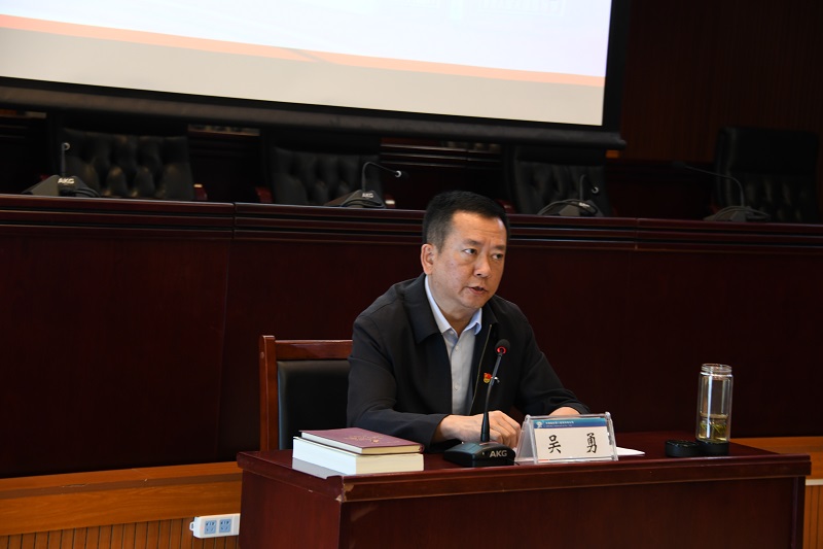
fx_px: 1874
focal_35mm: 82
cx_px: 412
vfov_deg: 16.6
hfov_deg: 24.8
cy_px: 274
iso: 1600
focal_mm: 82
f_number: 5
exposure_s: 1/30
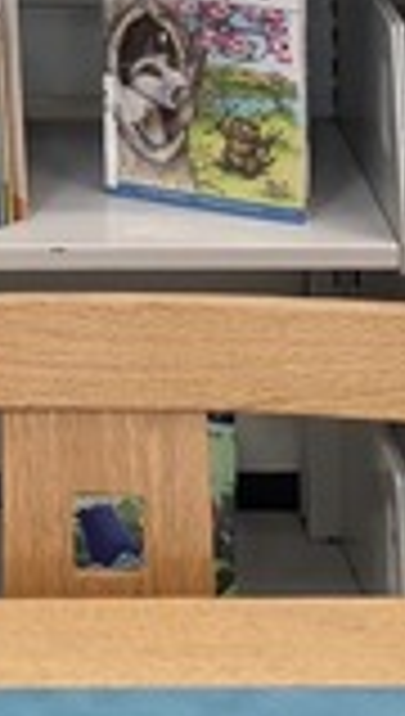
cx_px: -212
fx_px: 3059
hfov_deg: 7.4
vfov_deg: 11.5
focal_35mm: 161
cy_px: -883
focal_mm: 6.25
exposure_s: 1/120
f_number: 1.7
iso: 160
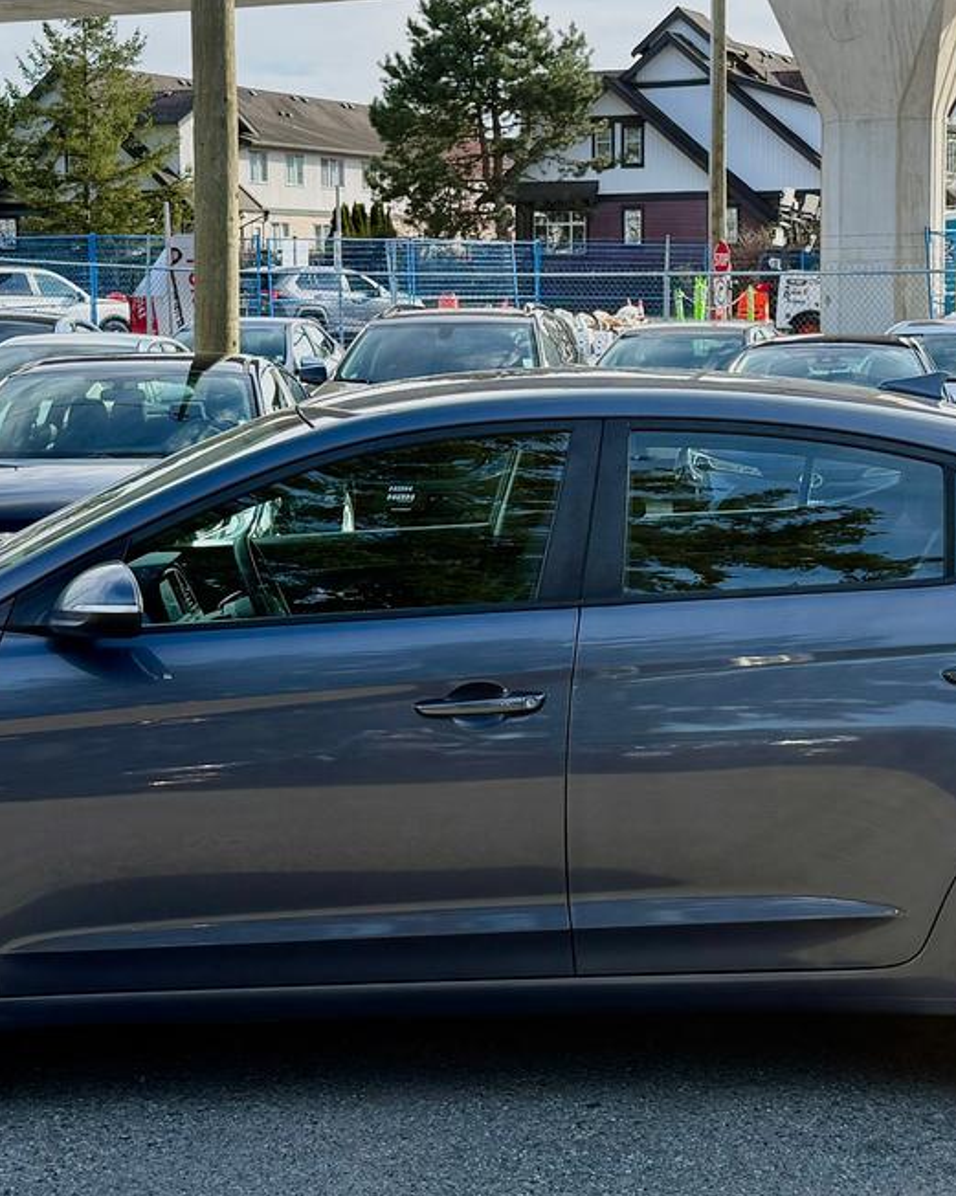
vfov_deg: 40.3
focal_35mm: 46
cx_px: 426
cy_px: 671
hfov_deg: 32.7
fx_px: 1628
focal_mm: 6.76
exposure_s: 1/2053
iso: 100
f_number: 1.78
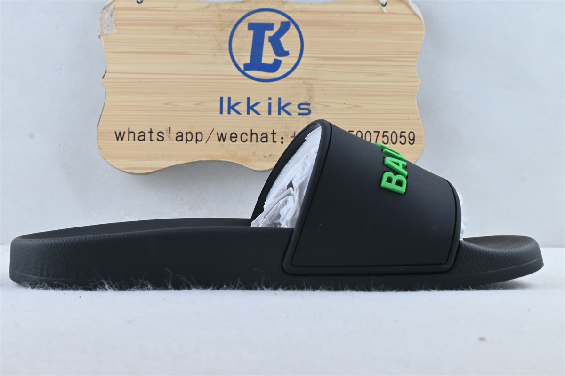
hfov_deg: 43.0
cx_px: 282
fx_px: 718
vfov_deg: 29.4
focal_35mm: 46
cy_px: 188
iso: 100
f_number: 10
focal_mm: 30.5
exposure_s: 1/13
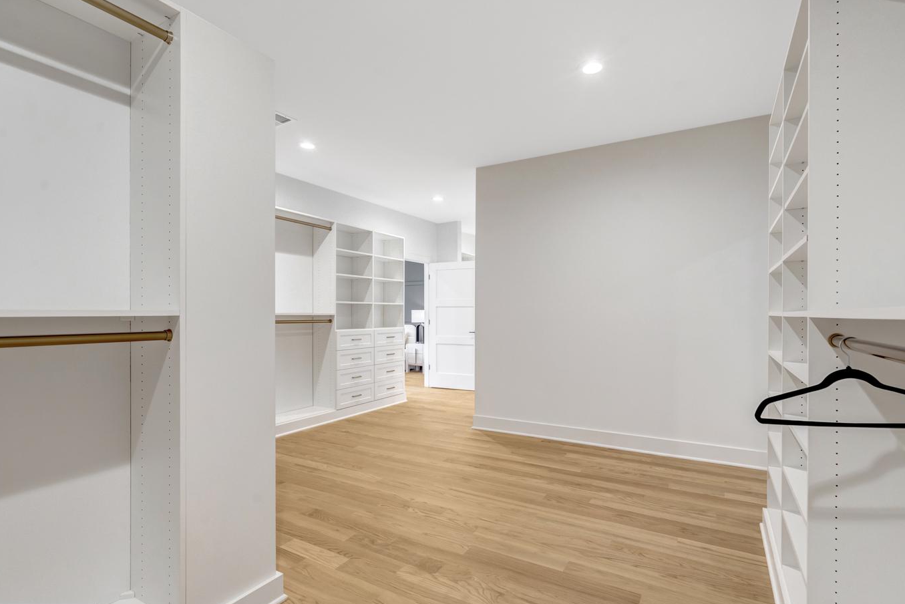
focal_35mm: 17
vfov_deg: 70.4
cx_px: 473
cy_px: 319
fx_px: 427
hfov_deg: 93.2
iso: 1250
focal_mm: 16
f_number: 8
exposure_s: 1/25
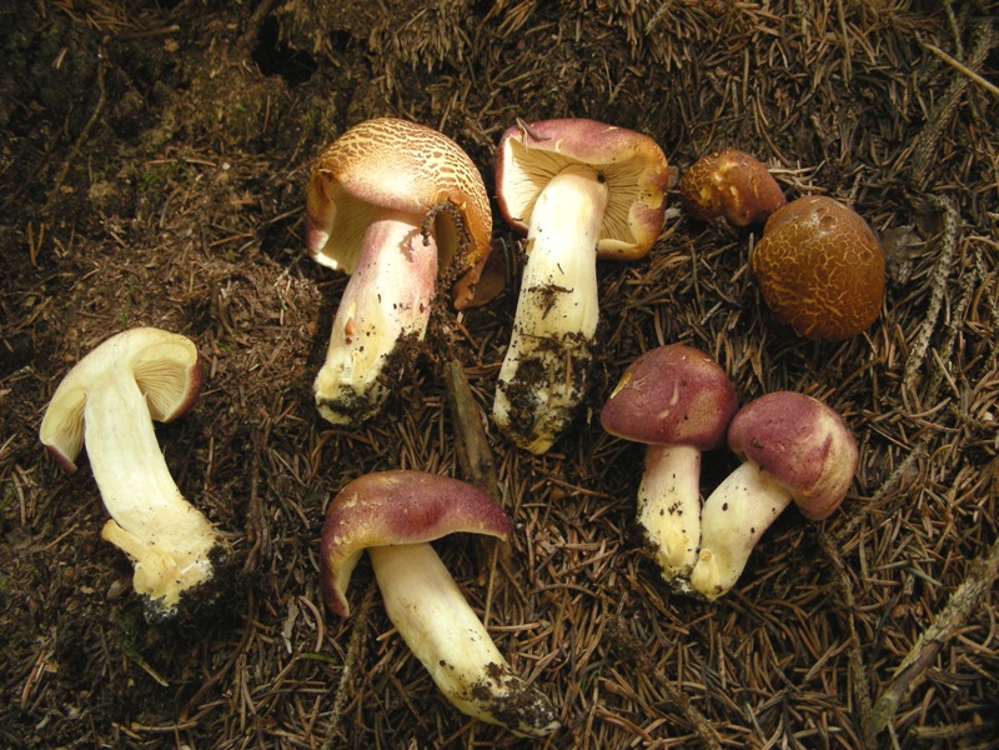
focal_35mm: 38
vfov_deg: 37.7
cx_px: 500
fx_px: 1097
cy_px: 375
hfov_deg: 49.0
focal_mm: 6.3
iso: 200
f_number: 3.5
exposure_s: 1/25
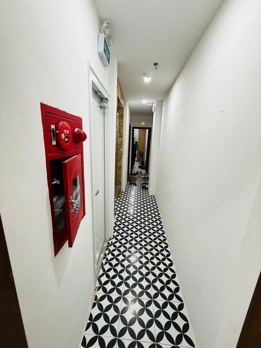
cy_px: 174
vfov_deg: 102.1
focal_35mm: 14
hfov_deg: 85.7
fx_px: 141
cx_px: 130
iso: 320
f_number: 2.2
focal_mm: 2.22
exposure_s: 1/100
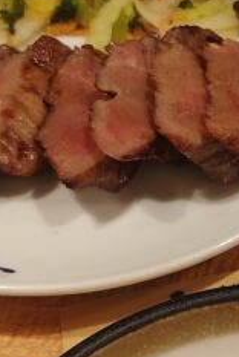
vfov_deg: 19.4
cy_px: 201
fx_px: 1042
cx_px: 316
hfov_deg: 12.6
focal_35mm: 105
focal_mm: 5.56
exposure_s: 1/100
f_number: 1.88
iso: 636
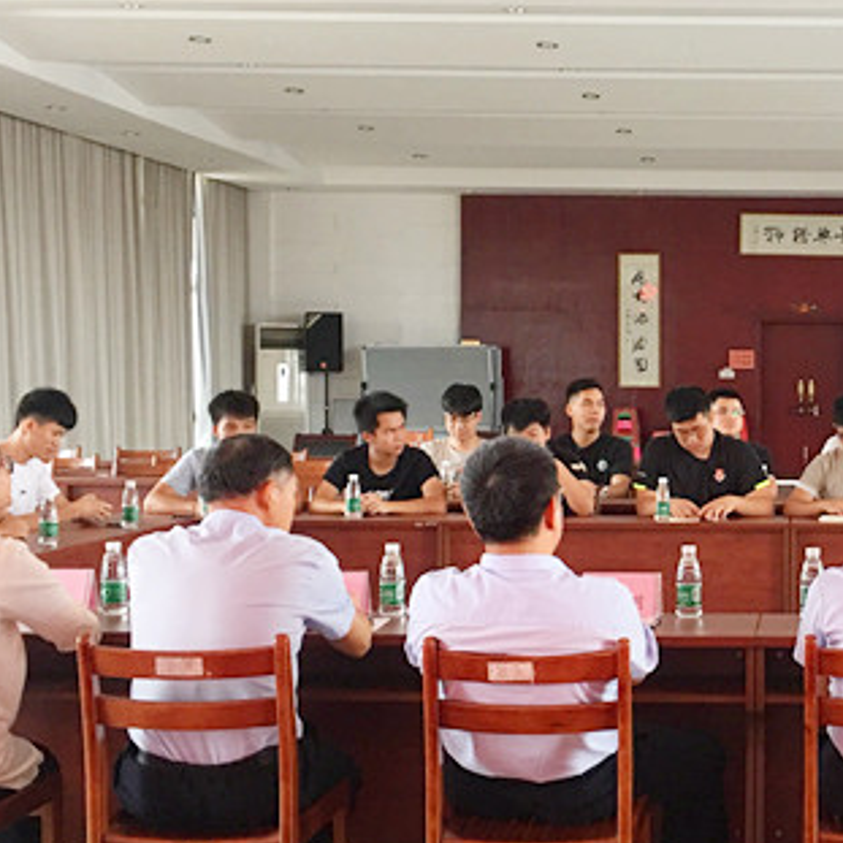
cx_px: 810
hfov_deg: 25.0
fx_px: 1818
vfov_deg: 26.1
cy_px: 436
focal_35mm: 66
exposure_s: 1/17
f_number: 2.2
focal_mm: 4.15
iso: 64
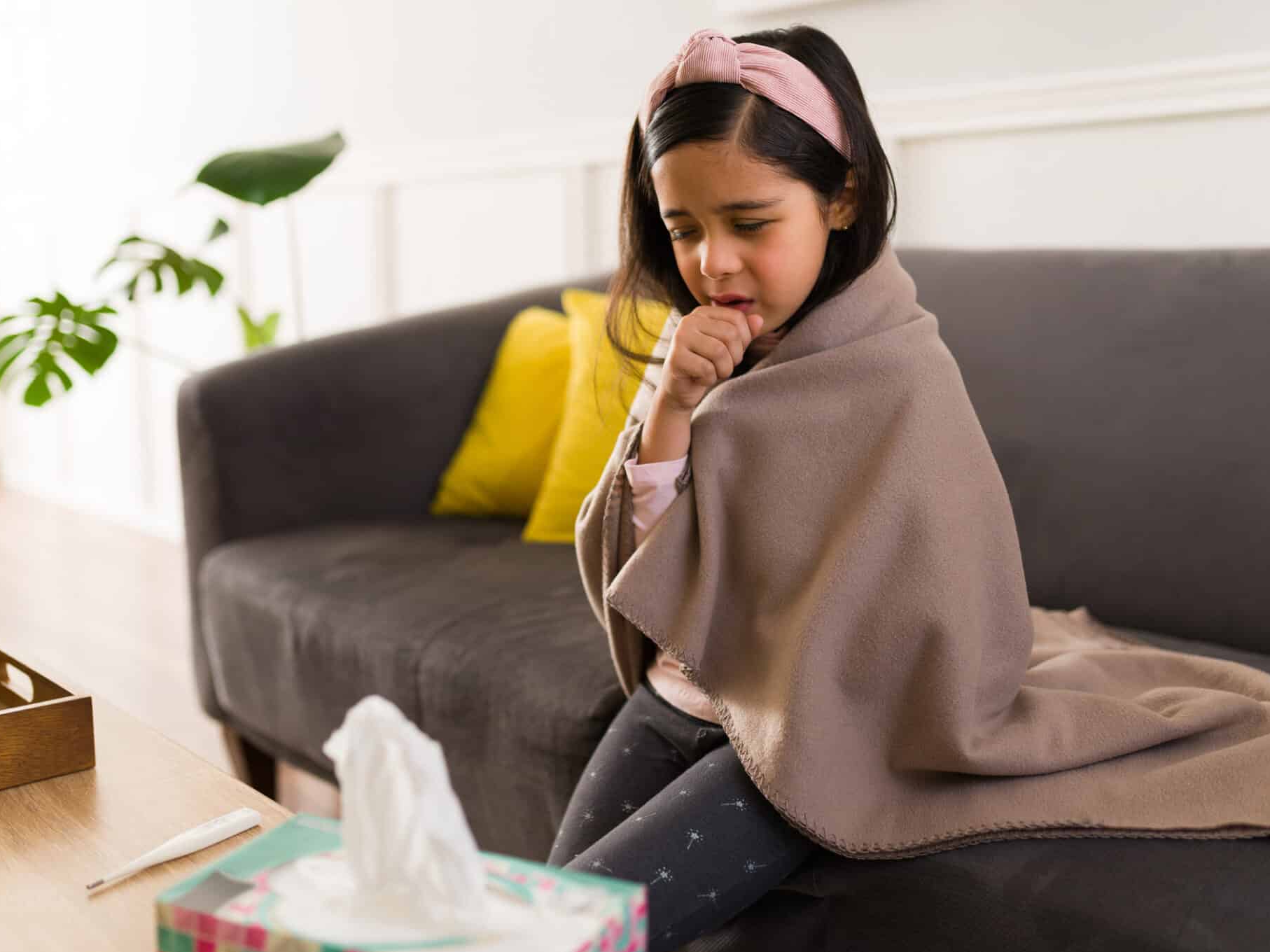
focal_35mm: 38
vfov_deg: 37.7
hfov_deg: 49.0
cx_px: 645
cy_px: 477
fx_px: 1394
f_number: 1.8
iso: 400
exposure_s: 1/160
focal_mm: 35
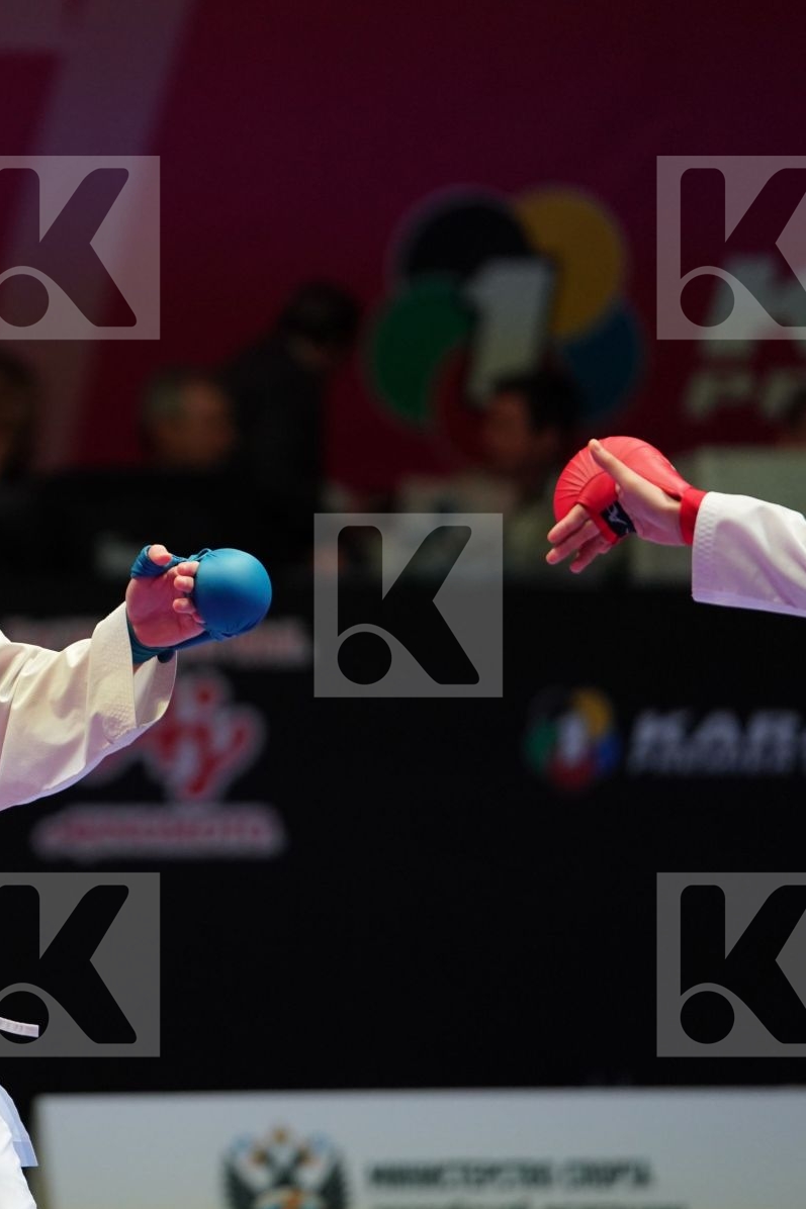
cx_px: 66
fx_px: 10111
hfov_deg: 4.6
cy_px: 606
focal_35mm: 301
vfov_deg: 6.8
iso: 2000
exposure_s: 1/1000
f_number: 2.8
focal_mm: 200
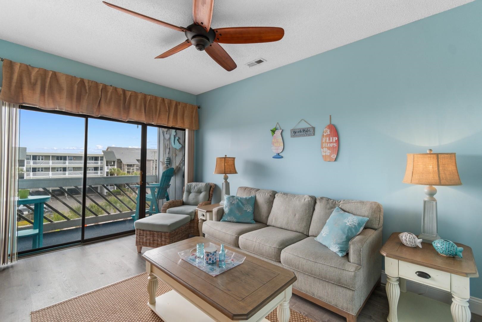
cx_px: 241
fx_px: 201
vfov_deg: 77.3
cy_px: 161
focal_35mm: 15
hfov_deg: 100.4
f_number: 4.5
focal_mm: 10
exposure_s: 1/30
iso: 100
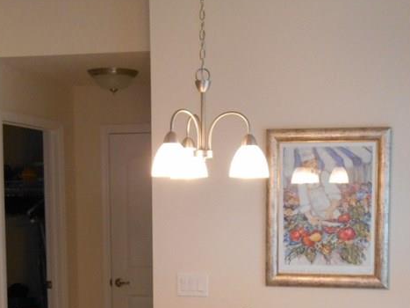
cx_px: 227
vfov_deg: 21.1
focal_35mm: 68
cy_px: 283
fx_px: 805
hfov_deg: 28.5
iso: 320
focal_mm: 5.5
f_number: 3.6
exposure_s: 1/30
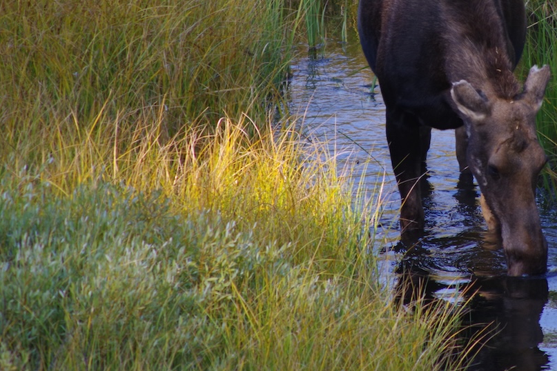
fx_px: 17389
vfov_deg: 1.2
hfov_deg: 1.8
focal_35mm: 1124
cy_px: 77
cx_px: 446
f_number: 10
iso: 400
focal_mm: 420
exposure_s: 1/160
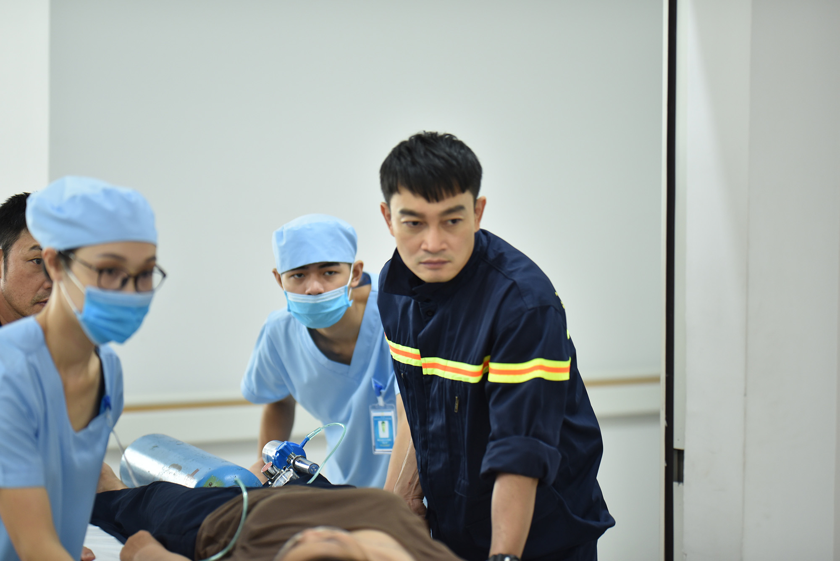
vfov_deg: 16.1
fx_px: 1984
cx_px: 420
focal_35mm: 85
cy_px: 280
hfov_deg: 23.9
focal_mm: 85
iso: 640
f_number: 2
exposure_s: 1/125
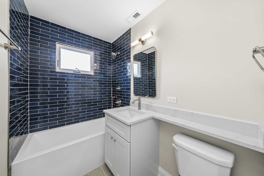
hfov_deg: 112.6
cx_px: 132
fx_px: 88
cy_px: 88
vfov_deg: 90.0
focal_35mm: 12
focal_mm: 12
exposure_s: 1/5
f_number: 11
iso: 640
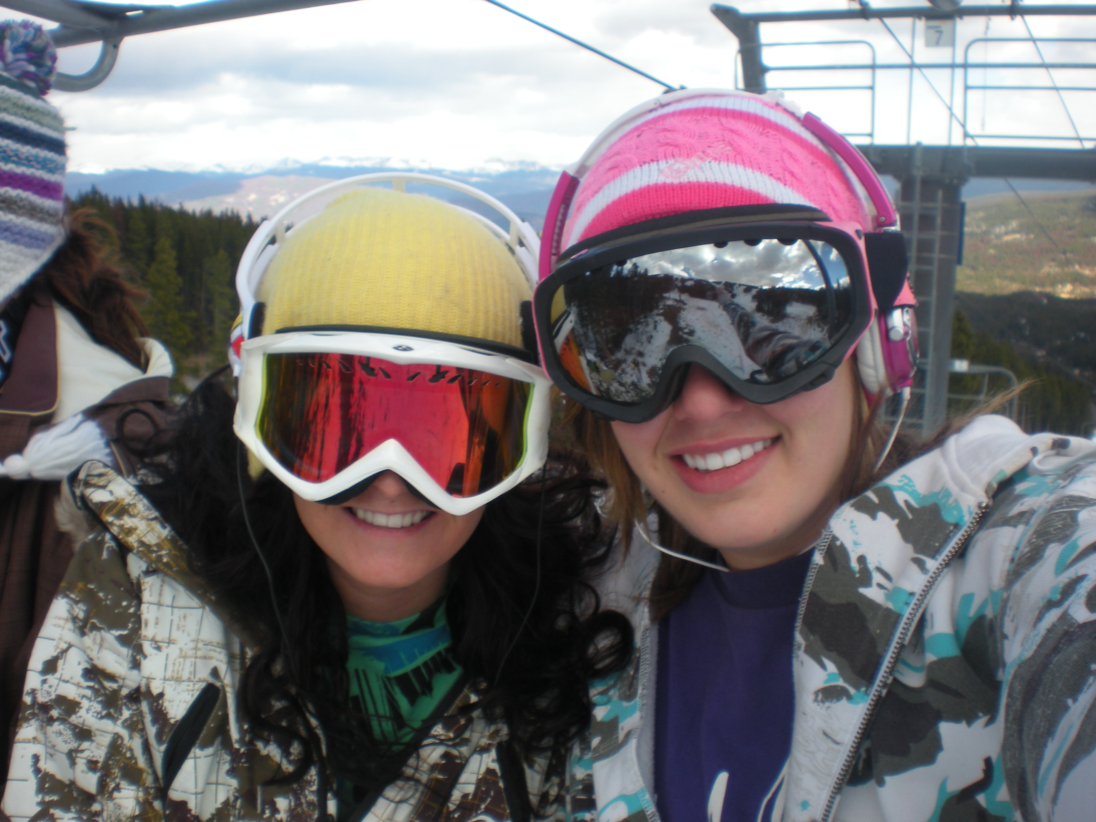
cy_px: 411
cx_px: 548
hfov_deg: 49.0
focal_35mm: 38
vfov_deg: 37.7
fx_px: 1203
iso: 64
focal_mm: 6.3
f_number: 4.6
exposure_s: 1/160
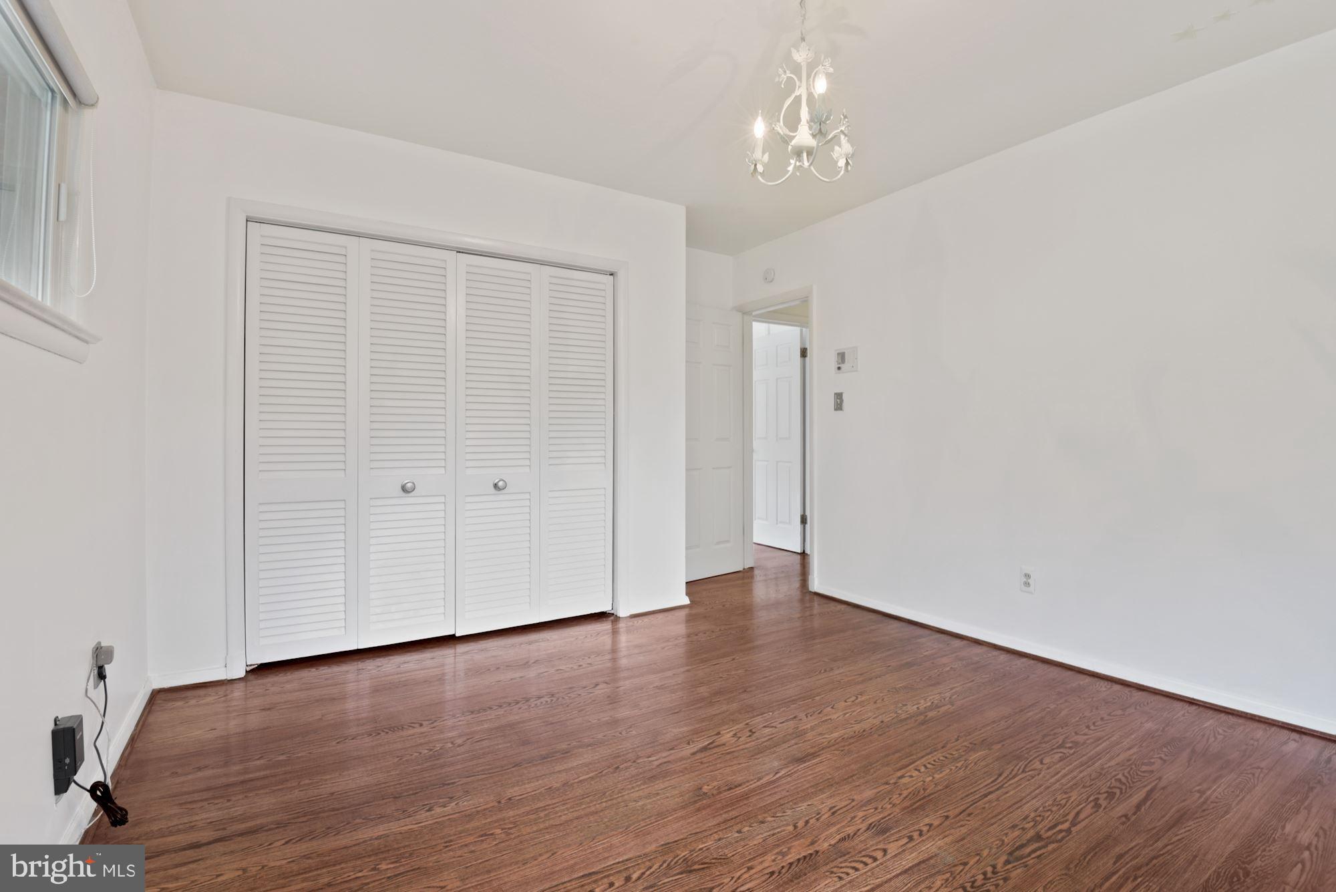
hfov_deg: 96.7
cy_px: 446
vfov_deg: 73.8
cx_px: 668
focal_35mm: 16
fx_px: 594
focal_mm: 16
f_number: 8
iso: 200
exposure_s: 1
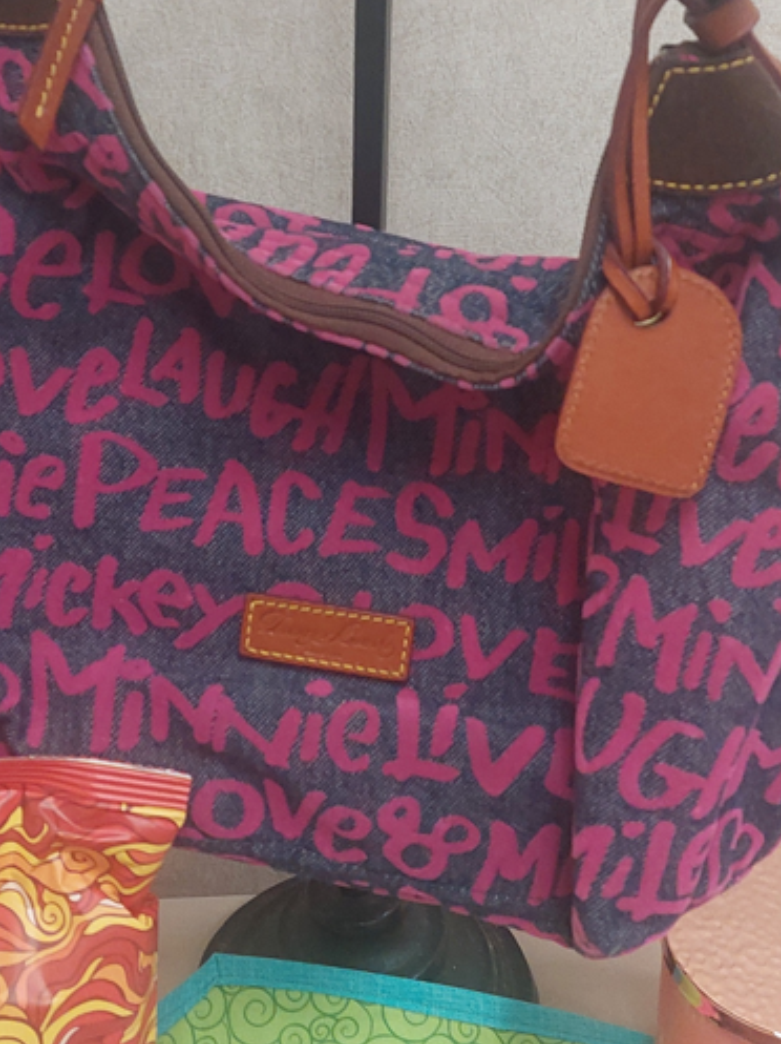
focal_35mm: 58
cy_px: 344
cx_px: 367
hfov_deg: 25.2
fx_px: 1747
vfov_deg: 33.0
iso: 200
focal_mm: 5.23
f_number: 1.8
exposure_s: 1/60
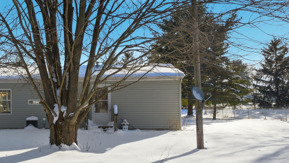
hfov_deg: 43.8
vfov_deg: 27.0
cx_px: 51
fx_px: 337
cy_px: 99
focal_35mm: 44
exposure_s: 1/4000
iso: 100
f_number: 4
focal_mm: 16
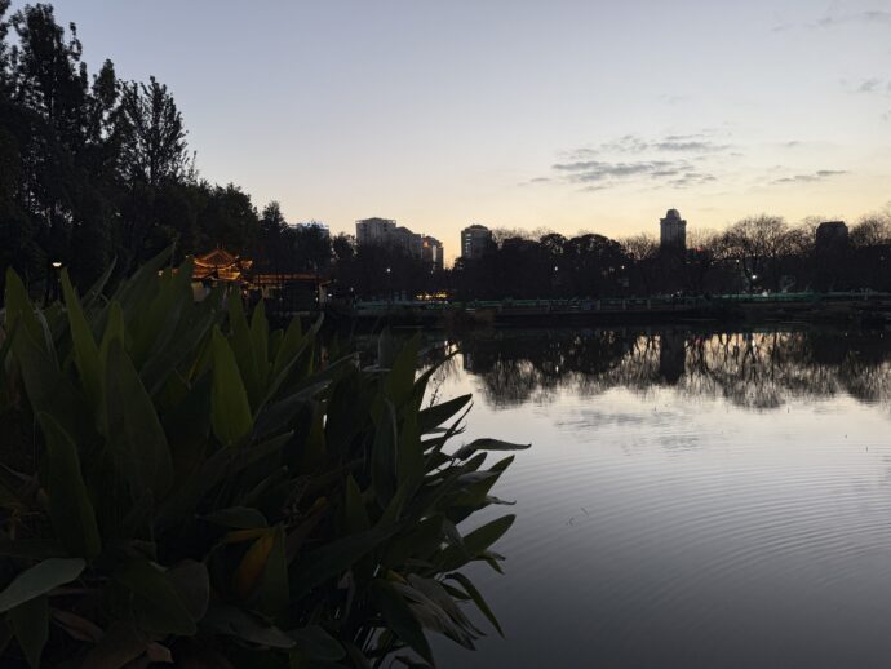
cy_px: 334
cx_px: 446
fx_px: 618
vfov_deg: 56.8
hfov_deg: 71.6
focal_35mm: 24
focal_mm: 6.76
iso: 64
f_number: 1.78
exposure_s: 1/237
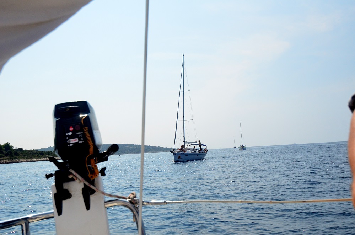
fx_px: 354
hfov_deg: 53.2
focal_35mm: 36
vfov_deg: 36.7
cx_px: 178
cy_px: 118
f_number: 5.6
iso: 1400
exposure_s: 1/8000
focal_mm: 24
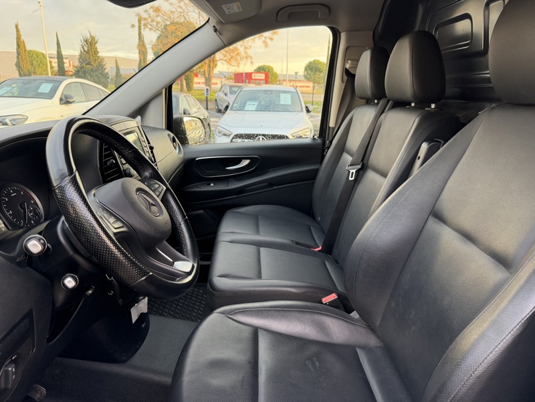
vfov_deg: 56.8
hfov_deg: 71.6
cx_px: 268
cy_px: 201
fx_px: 371
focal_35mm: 24
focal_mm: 6.76
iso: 200
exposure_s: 1/101
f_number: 1.78
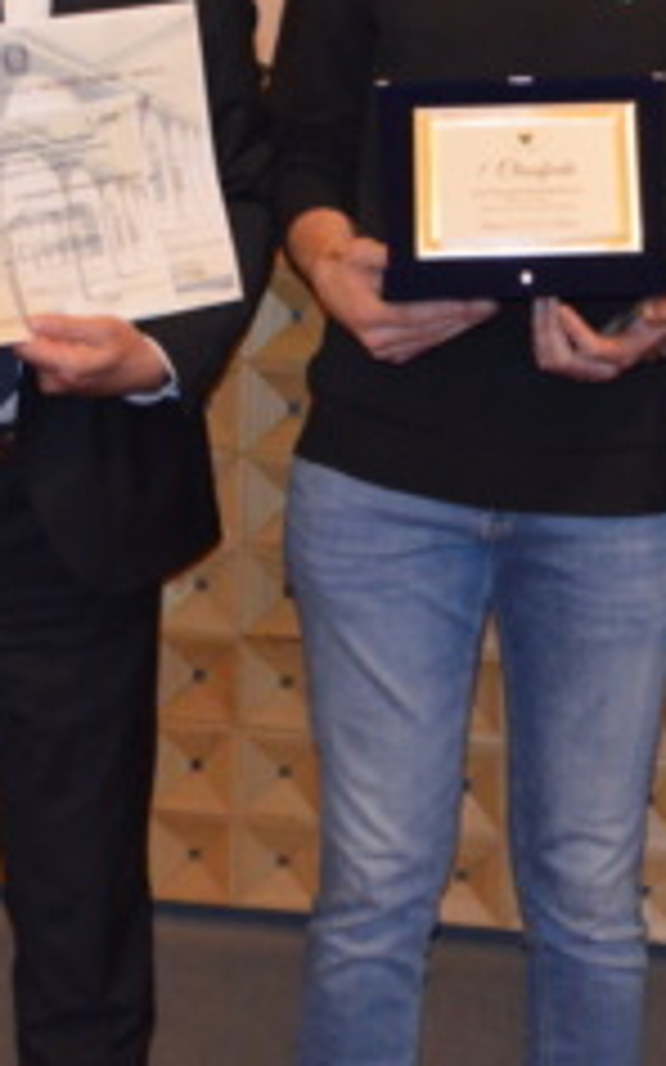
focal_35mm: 105
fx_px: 3051
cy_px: 101
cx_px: 608
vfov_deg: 19.5
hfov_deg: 12.4
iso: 2200
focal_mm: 24
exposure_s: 1/60
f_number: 4
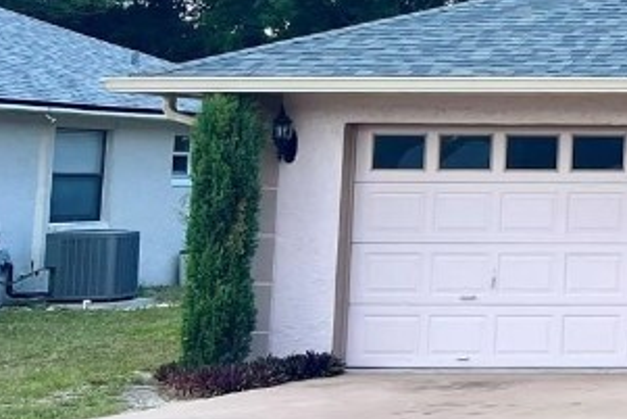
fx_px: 1603
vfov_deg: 14.6
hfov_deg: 18.5
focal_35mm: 92
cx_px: 1048
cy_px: -2
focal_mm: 5.7
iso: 50
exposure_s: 1/2513
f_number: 1.5
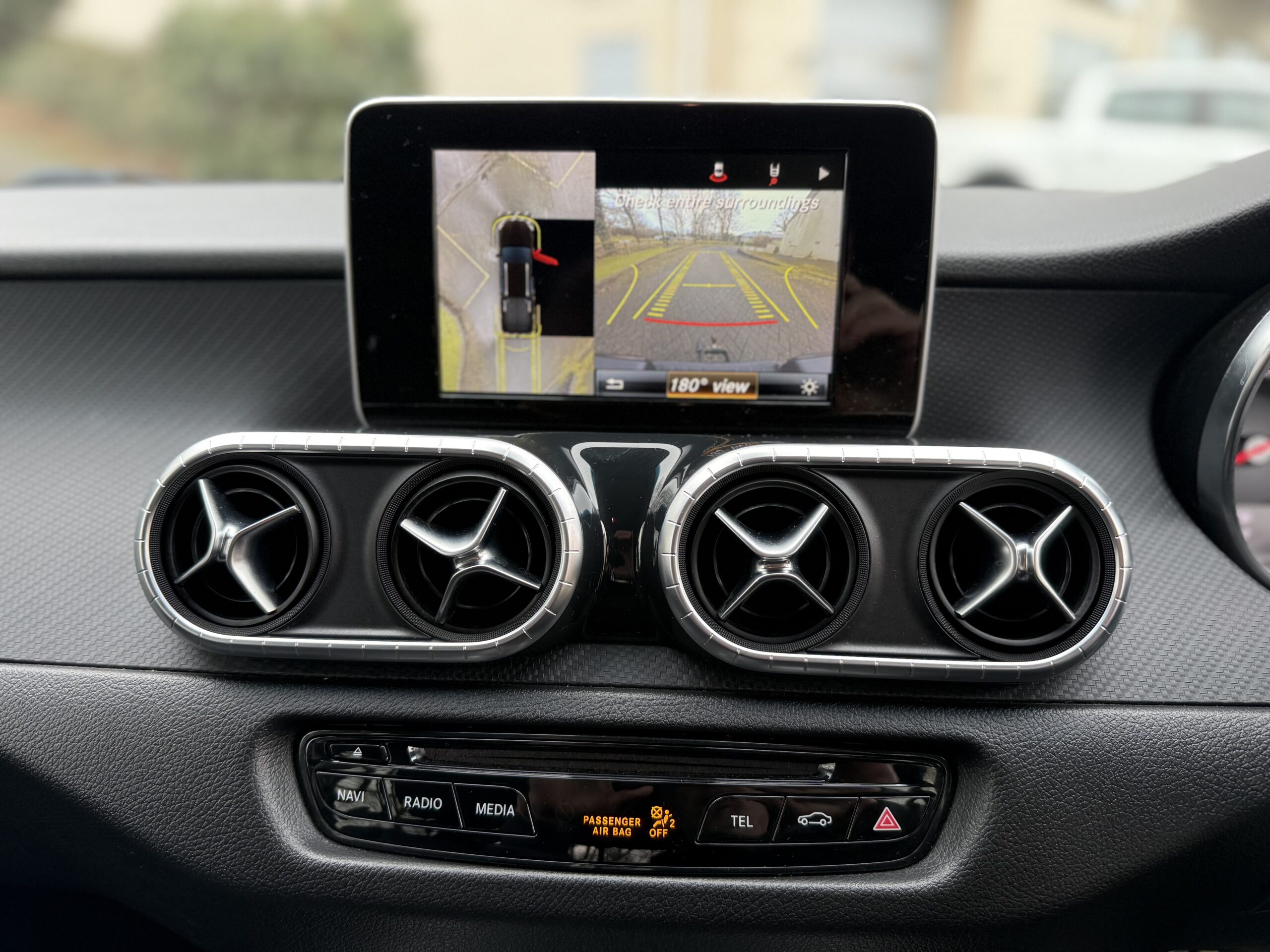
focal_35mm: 24
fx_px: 881
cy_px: 476
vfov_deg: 56.8
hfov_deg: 71.6
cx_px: 635
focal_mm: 6.76
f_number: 1.78
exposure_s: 1/193
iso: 160
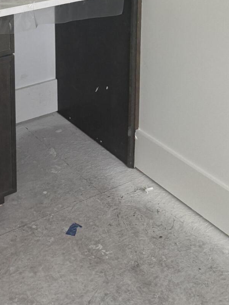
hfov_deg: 23.2
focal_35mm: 60
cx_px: -10
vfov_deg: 27.9
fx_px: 529
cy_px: -69
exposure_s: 1/103
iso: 200
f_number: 1.78
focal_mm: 6.76
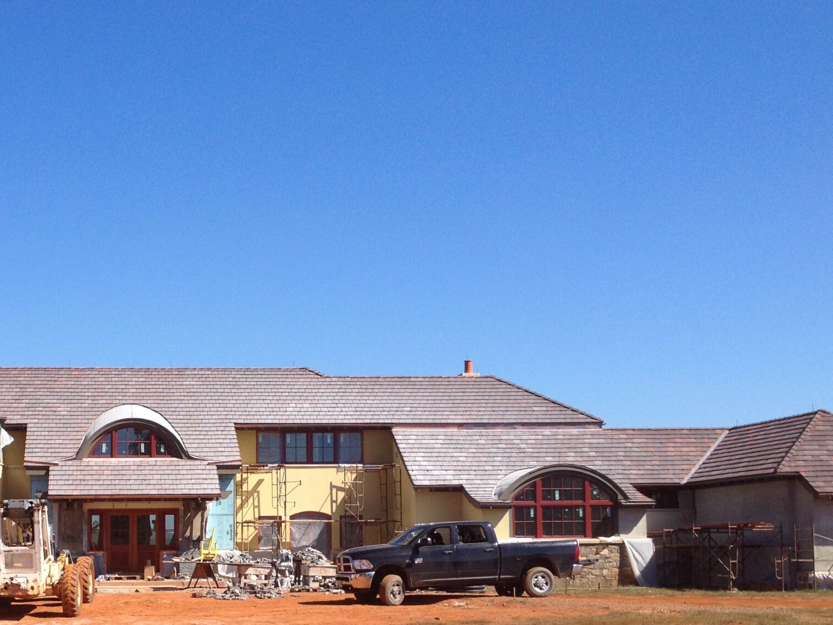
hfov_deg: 32.0
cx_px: 199
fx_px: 1420
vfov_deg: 24.5
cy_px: 487
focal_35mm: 59
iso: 50
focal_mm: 4.28
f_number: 2.4
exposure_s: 1/1623
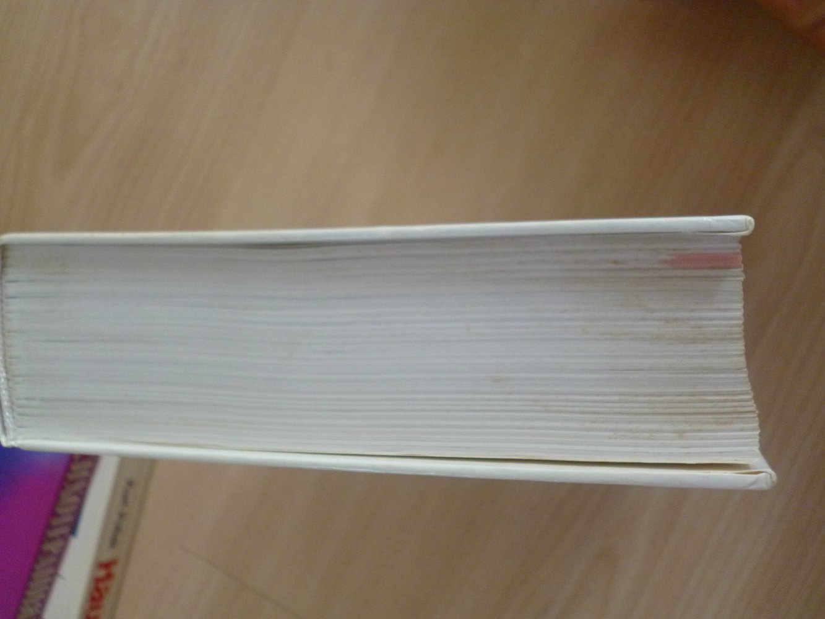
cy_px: 310
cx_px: 412
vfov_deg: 39.7
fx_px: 858
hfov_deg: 51.4
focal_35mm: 36
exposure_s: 1/60
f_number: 3.1
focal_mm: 6.4
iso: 320
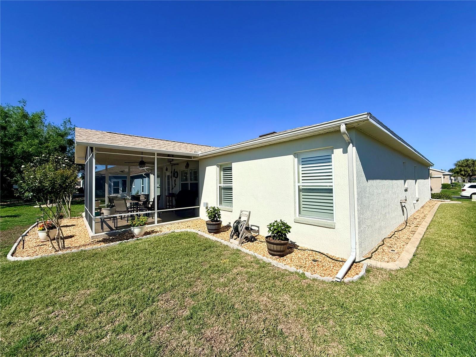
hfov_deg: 102.1
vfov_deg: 85.7
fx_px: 193
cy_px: 178
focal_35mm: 14
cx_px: 238
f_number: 2.2
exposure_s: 1/5618
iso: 50
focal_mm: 2.22
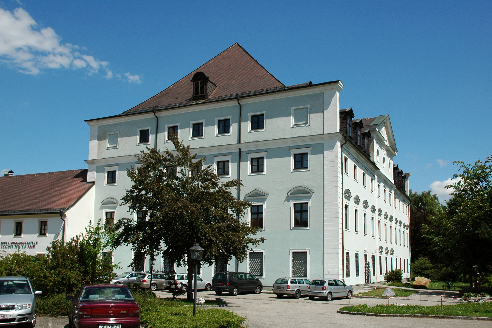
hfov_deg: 57.2
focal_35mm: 33
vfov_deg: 40.0
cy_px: 164
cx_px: 246
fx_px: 451
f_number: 8
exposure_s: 1/640
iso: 200
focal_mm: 22
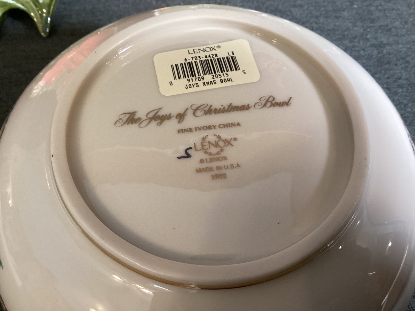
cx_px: 208
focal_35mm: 31
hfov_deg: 58.3
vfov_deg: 45.4
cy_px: 156
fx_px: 372
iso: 160
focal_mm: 3.3
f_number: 2.4
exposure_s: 1/60
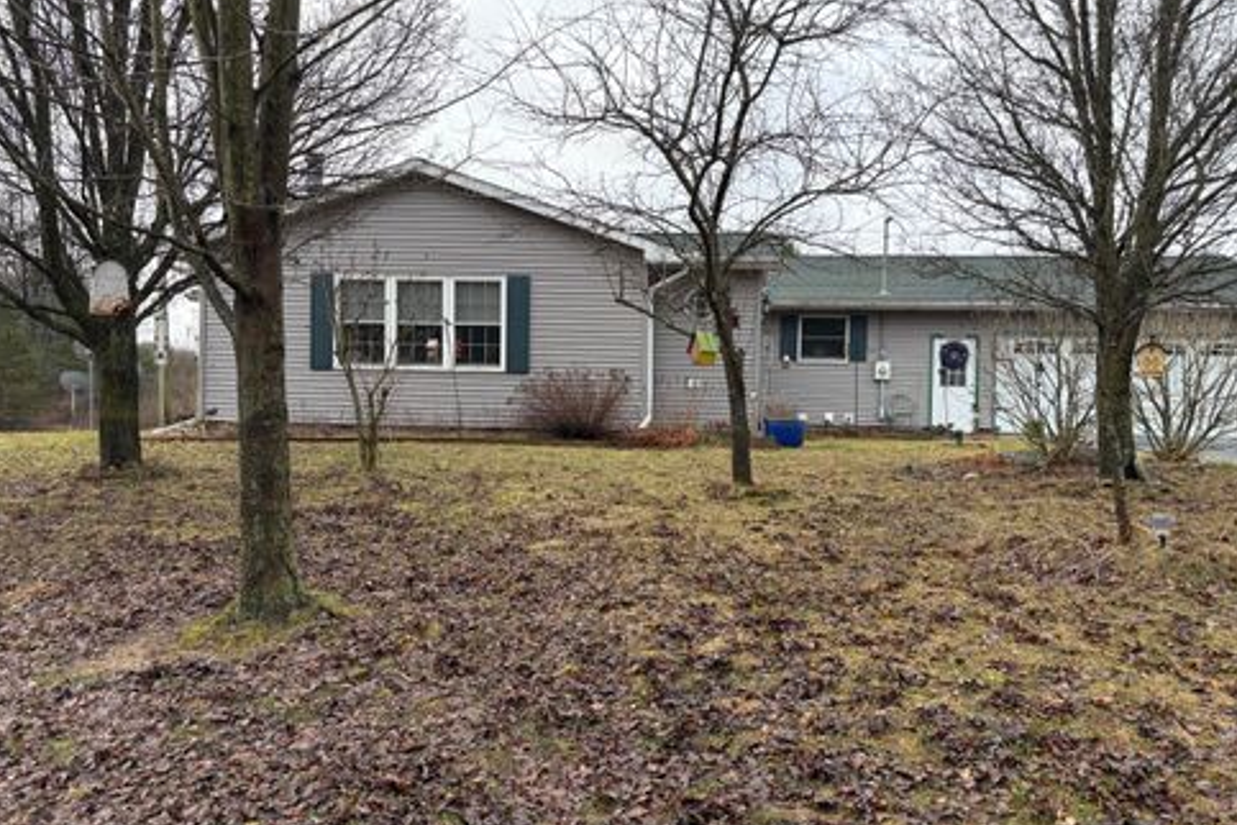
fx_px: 962
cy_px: 398
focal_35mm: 28
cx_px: 630
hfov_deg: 65.5
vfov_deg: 46.4
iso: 64
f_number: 1.6
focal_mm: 5.96
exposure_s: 1/1901
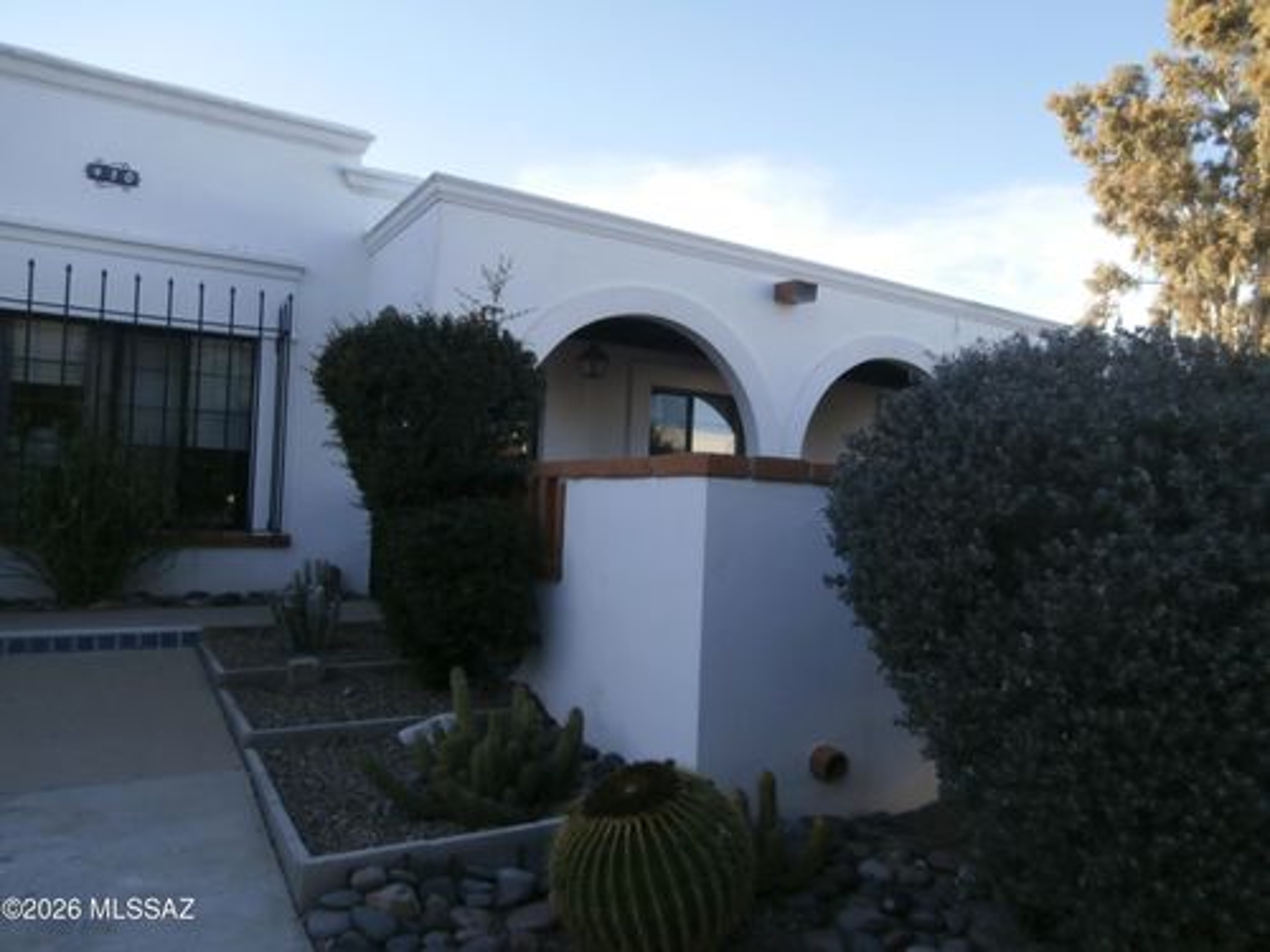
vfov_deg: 56.8
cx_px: 635
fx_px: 881
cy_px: 476
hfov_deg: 71.6
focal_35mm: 24
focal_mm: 4.2
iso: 100
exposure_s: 1/250
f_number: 3
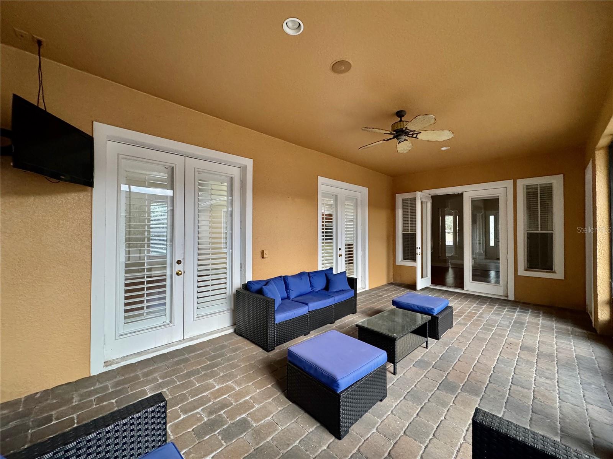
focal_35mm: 14
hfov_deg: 102.1
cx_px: 306
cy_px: 230
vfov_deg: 85.7
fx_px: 248
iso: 320
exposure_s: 1/60
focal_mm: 2.22
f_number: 2.2
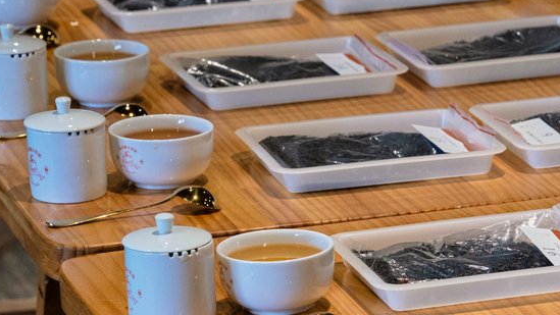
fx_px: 3401
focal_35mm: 229
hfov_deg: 9.4
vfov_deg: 5.3
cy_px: 282
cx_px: 391
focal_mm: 67
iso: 640
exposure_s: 1/200
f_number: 5
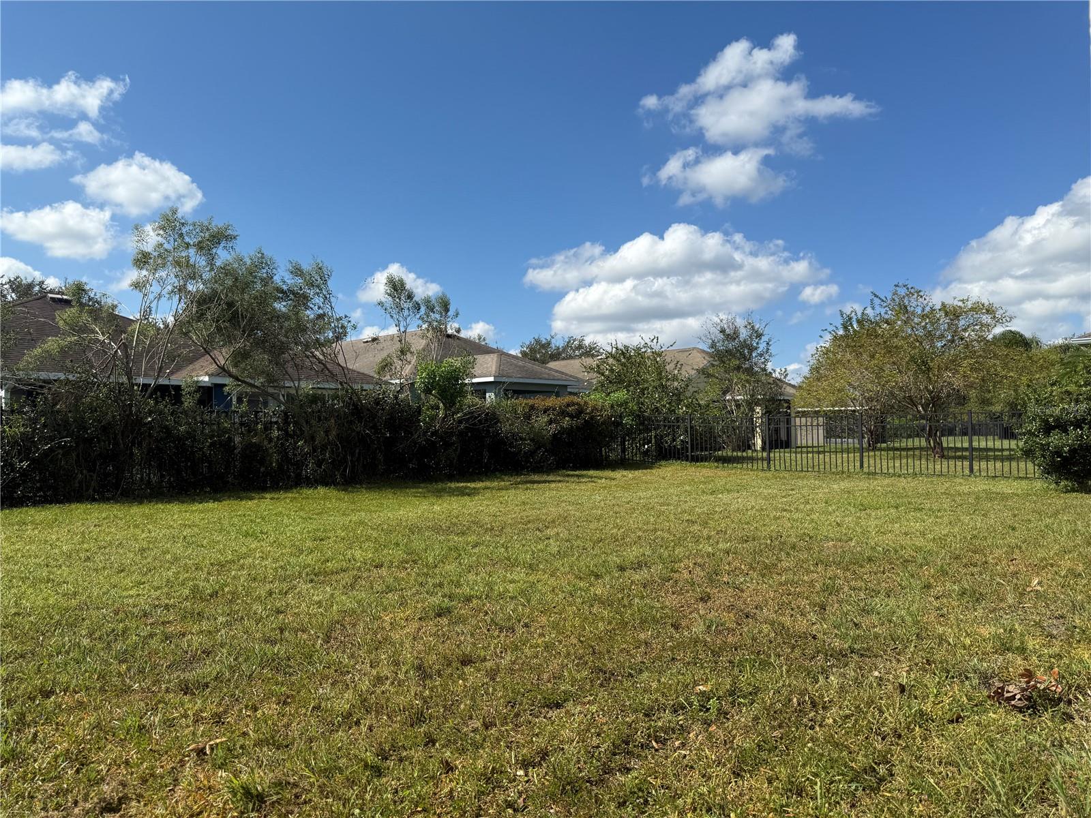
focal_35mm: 24
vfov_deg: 56.8
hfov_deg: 71.6
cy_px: 409
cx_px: 546
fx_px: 756
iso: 80
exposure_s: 1/5714
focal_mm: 6.76
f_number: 1.78
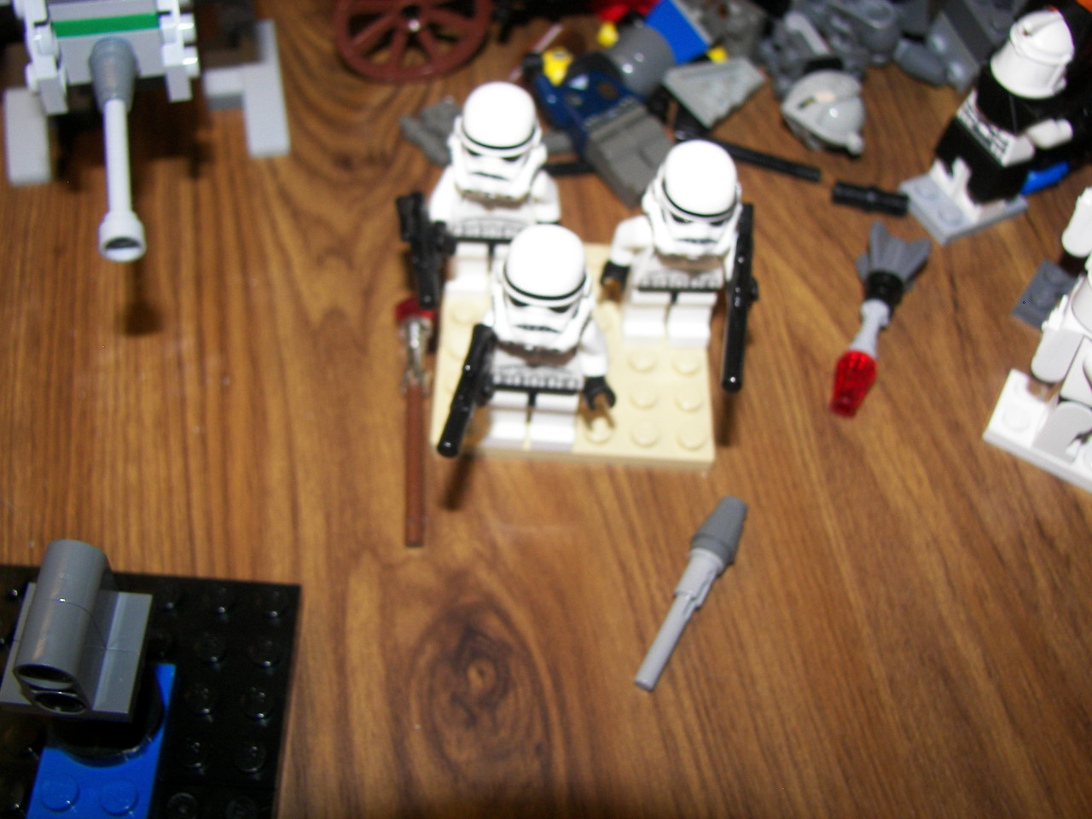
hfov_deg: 51.4
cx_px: 546
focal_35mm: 36
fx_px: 1136
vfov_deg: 39.7
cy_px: 410
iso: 100
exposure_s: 1/30
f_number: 2.8
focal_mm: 6
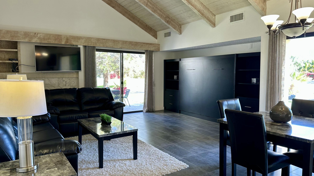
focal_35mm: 27
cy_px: 86
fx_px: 225
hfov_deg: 69.8
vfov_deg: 42.9
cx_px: 162
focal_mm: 6.86
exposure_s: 1/60
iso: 125
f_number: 1.78
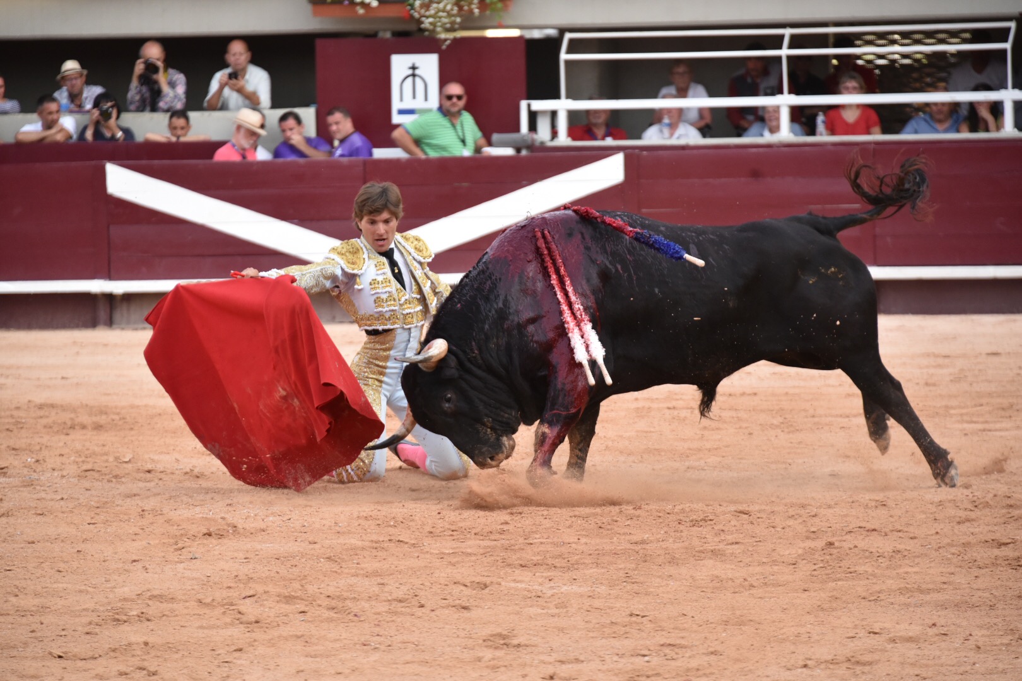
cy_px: 340
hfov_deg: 10.3
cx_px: 511
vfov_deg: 6.9
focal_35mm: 200
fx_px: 5677
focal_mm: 200
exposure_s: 1/1000
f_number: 5.6
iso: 2000
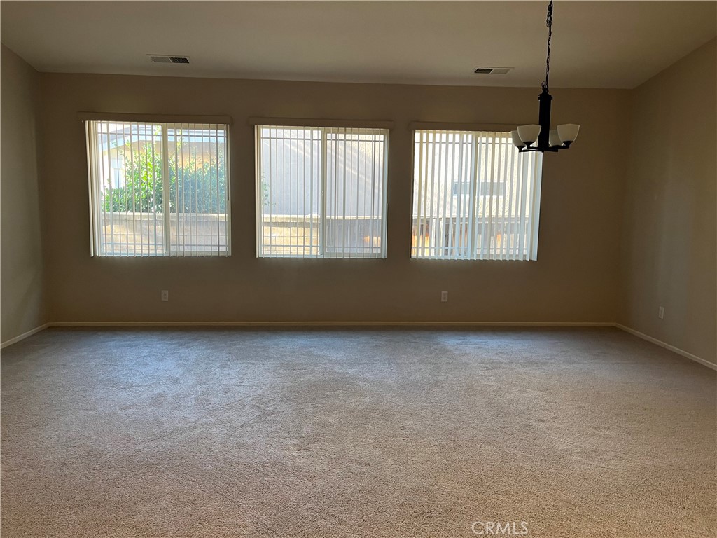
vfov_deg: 53.1
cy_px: 269
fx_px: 539
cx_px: 358
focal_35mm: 26
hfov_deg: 67.3
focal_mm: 5.1
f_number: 1.6
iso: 80
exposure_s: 1/60
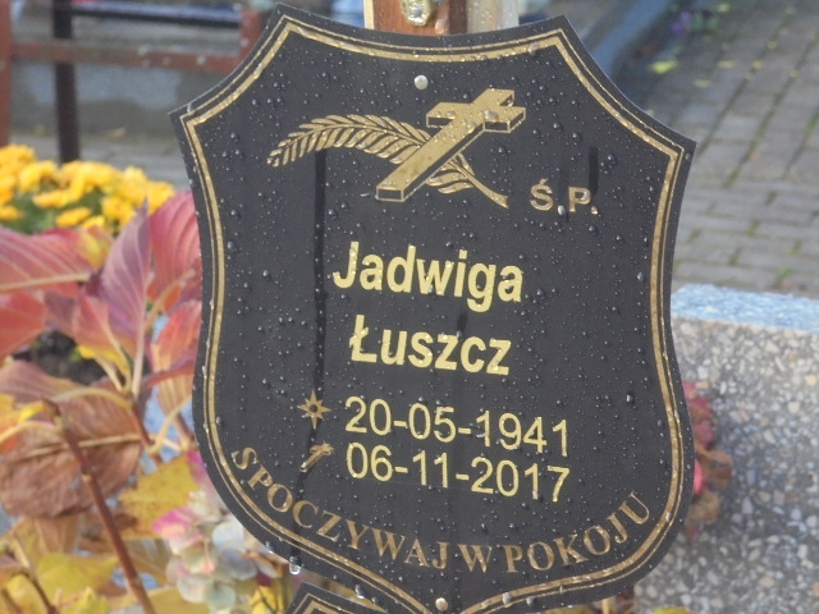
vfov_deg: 9.5
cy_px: 307
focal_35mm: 156
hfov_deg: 12.7
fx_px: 3691
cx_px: 410
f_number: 6.5
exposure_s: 1/80
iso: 400
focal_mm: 27.6
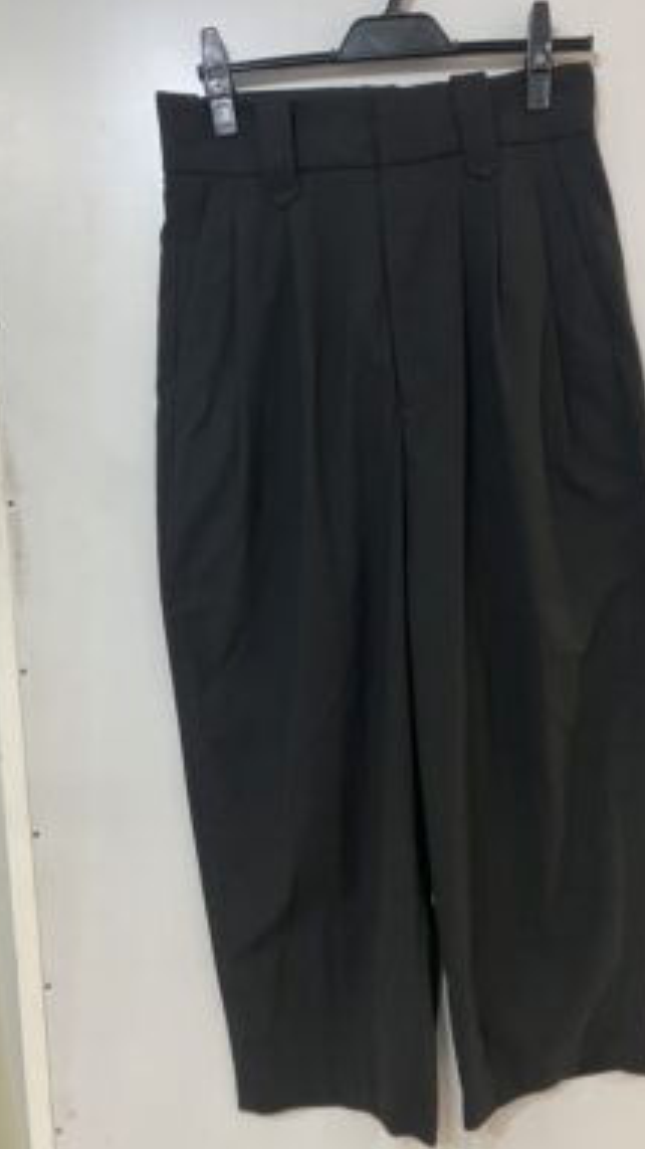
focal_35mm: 32
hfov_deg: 36.5
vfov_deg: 61.0
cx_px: 389
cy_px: 597
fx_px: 974
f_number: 1.8
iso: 160
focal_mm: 3.99
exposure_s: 1/50
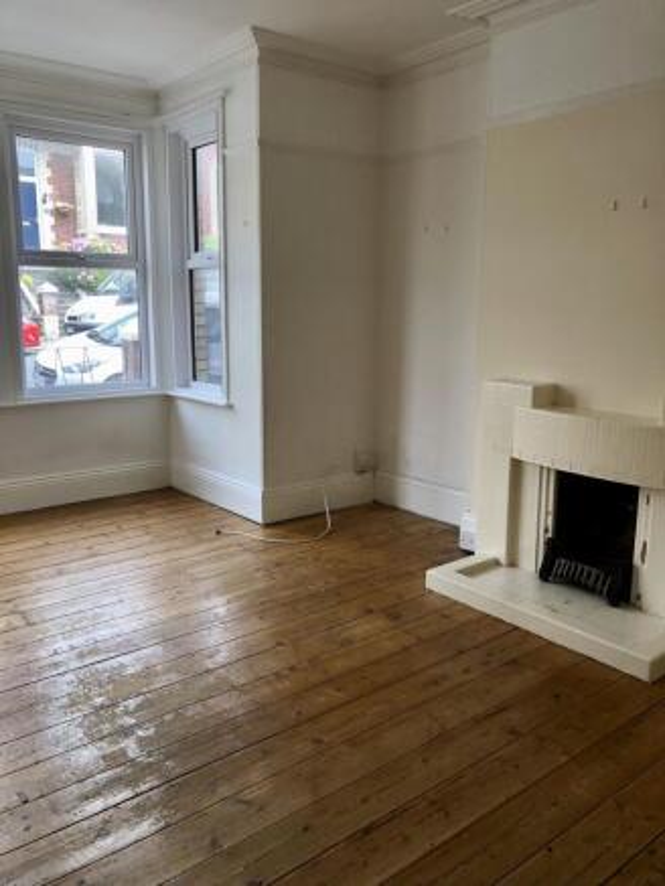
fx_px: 717
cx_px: 332
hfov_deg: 49.8
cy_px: 443
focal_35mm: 28
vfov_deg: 63.4
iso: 32
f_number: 1.8
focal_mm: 4
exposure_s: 1/120
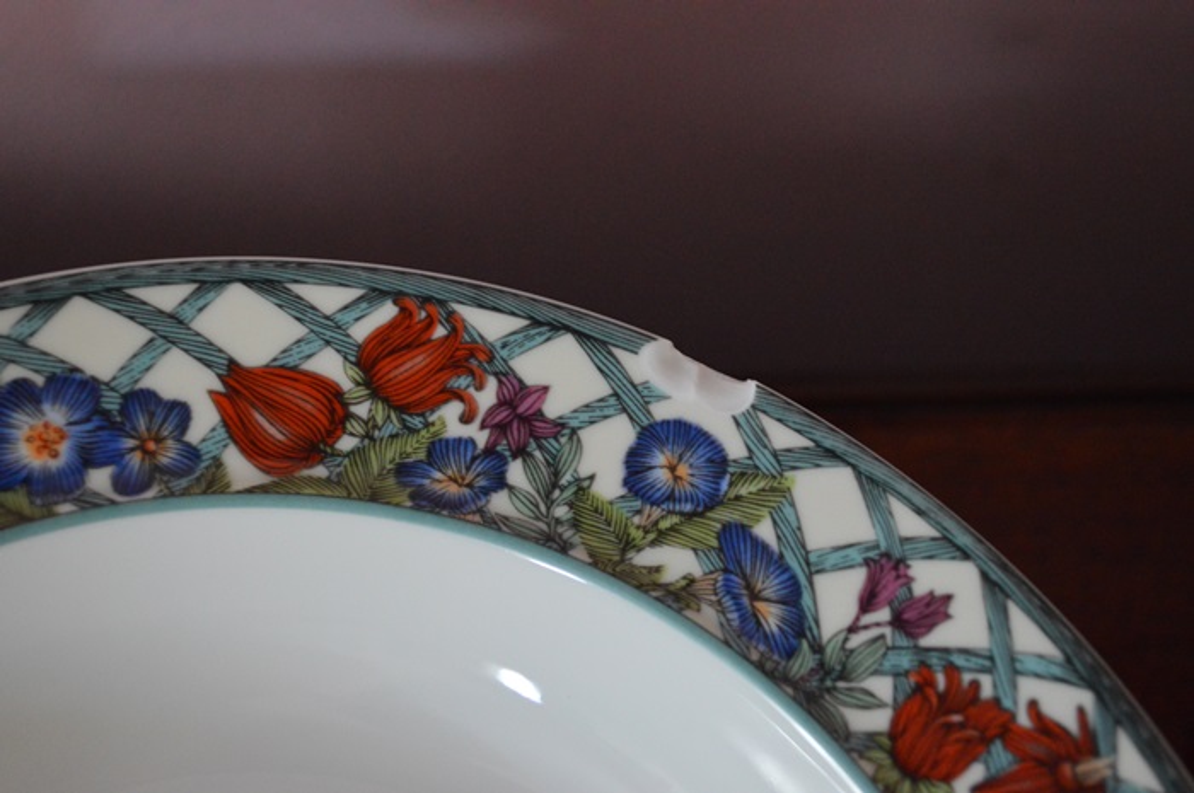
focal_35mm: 52
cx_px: 597
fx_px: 1739
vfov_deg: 25.7
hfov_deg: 37.9
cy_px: 396
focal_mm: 35
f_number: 5
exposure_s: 1/13
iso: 3200
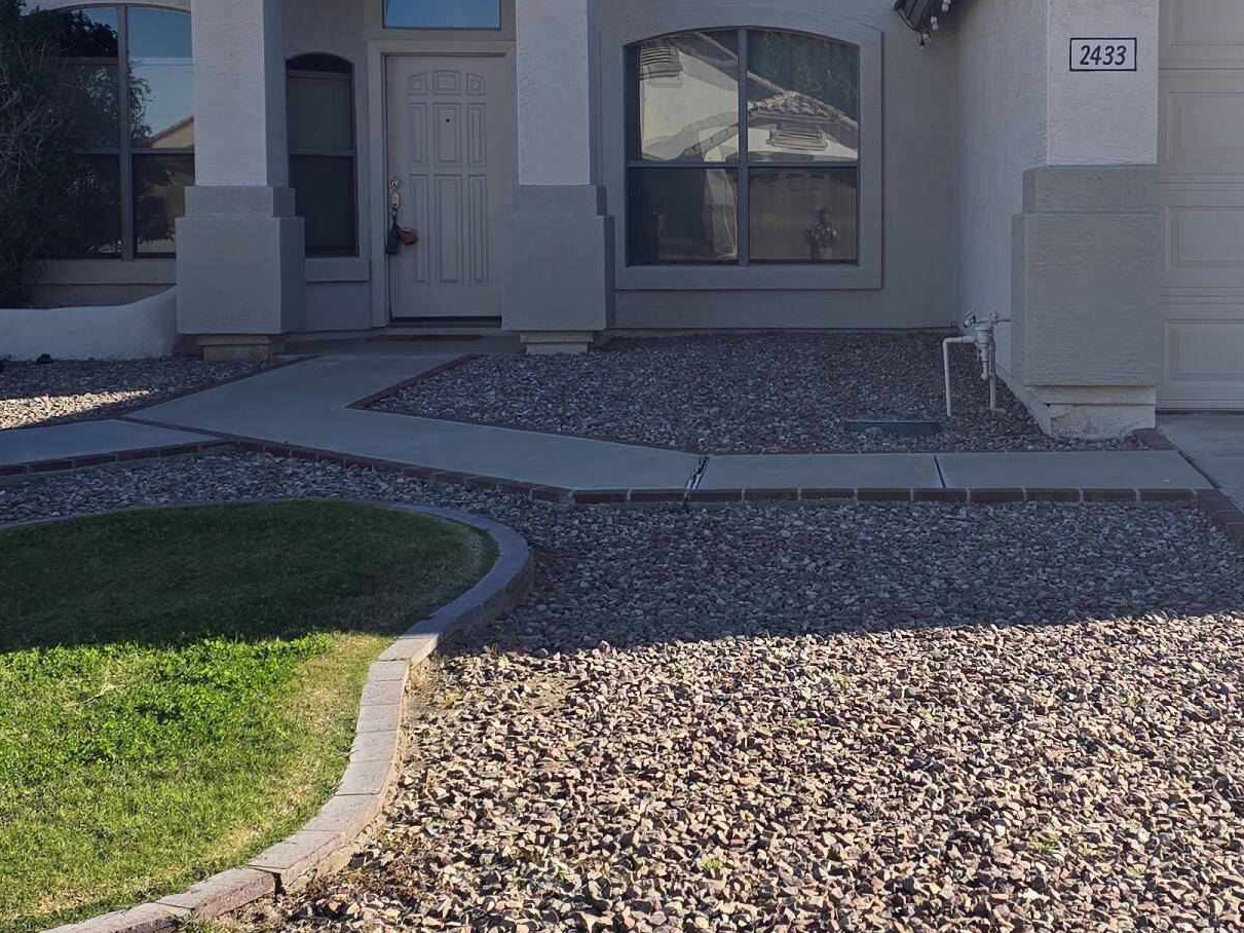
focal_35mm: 57
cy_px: 308
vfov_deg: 25.5
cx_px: 951
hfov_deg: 33.0
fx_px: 2048
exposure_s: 1/634
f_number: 1.7
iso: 12
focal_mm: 6.3
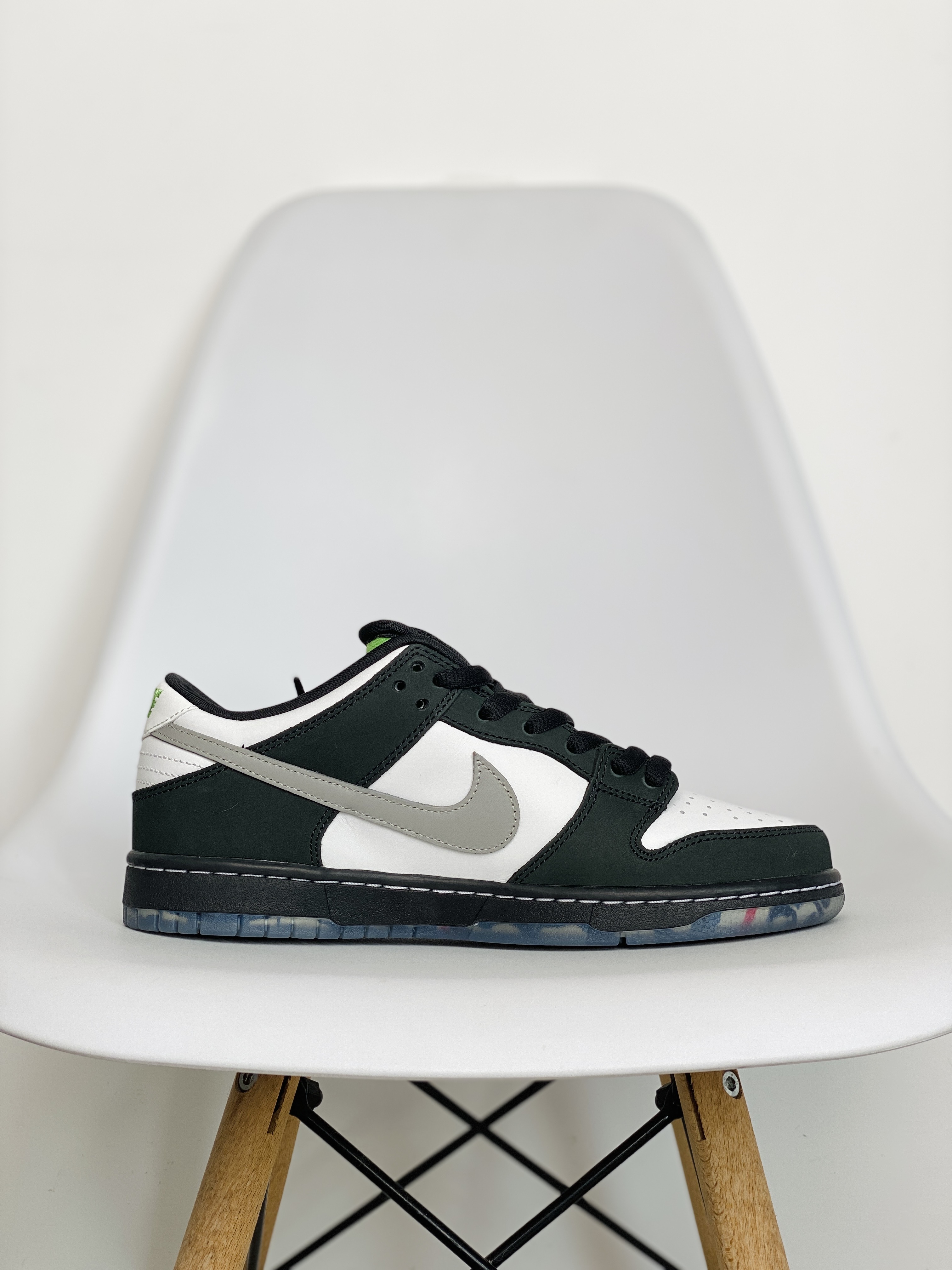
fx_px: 1907
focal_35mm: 52
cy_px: 635
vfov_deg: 36.8
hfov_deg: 28.0
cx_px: 476
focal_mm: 6
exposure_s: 1/113
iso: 20
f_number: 2
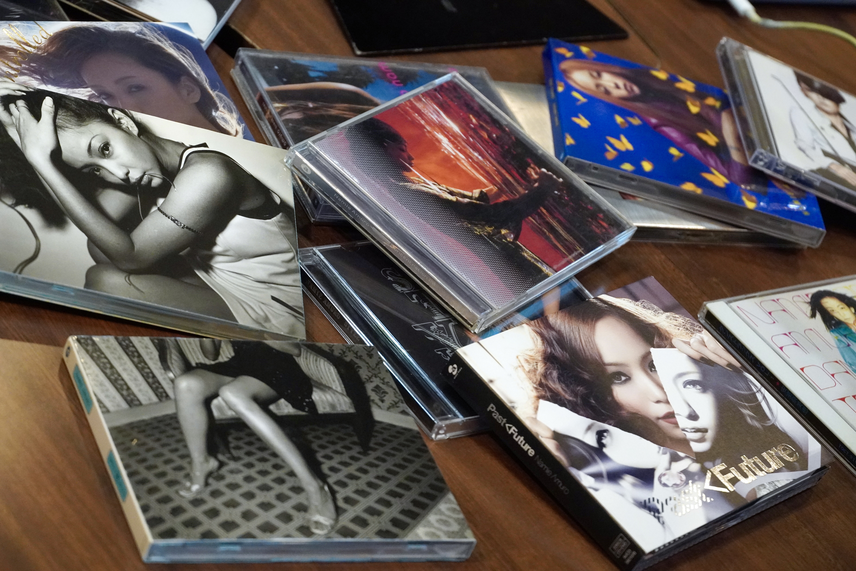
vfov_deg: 12.9
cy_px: 286
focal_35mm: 106
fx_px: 2532
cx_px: 428
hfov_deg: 19.2
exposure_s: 1/125
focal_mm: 71
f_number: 5.6
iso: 5000
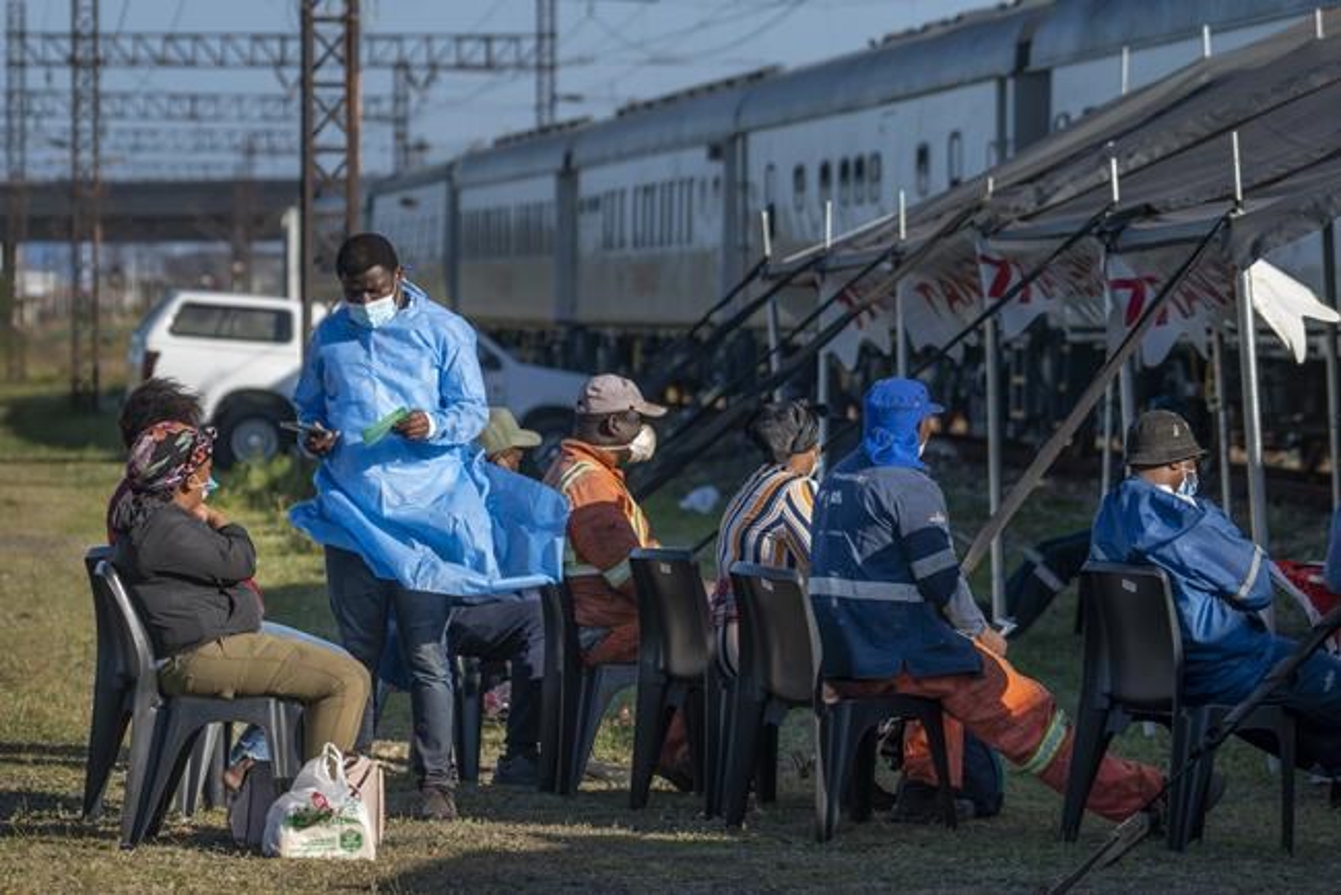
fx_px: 7639
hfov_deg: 10.0
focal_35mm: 205
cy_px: 448
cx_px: 670
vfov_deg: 6.7
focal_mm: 137
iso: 80
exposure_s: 1/800
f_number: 4.5
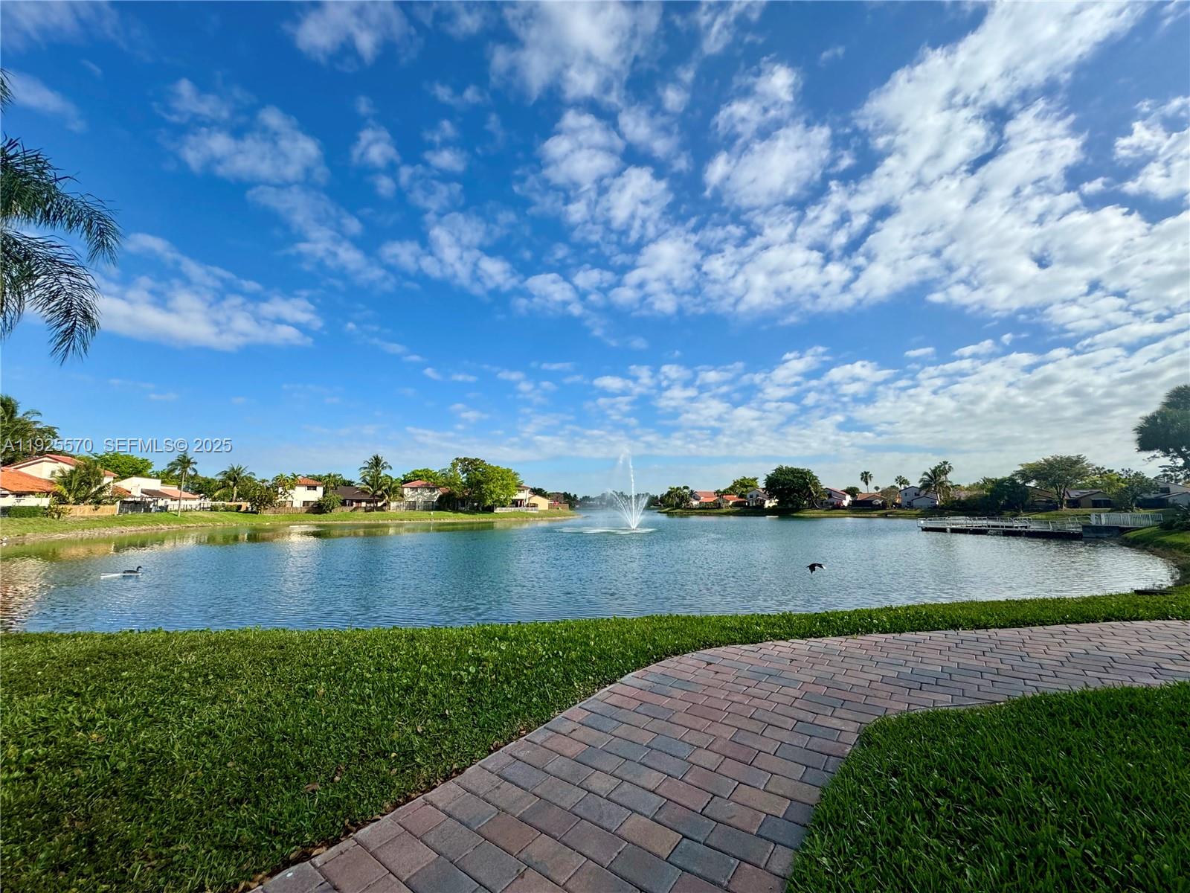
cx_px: 595
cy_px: 446
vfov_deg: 85.7
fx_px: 481
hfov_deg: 102.1
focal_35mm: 14
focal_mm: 2.22
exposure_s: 1/2674
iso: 50
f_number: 2.2
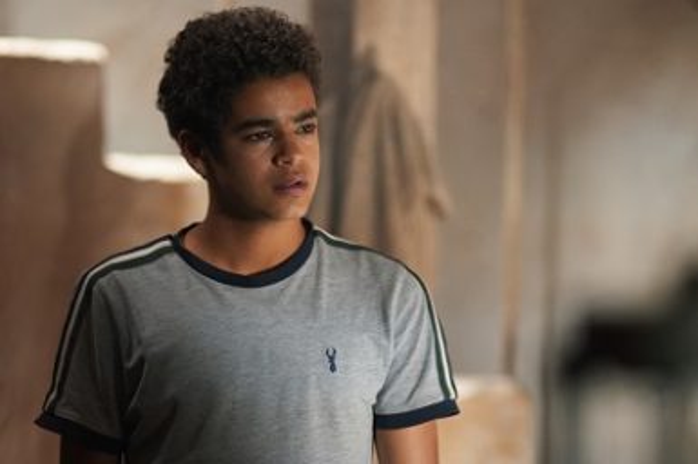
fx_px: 3913
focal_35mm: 202
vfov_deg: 6.8
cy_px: 232
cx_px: 349
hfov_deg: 10.2
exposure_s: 1/200
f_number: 2
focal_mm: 135
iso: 3200
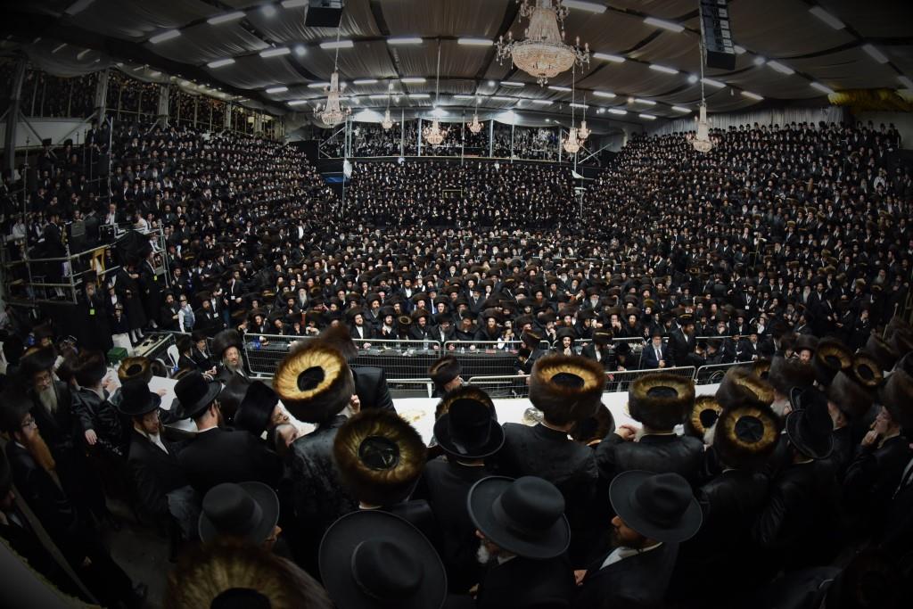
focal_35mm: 15
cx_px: 456
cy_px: 304
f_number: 4.5
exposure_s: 1/250
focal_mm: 15
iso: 1600
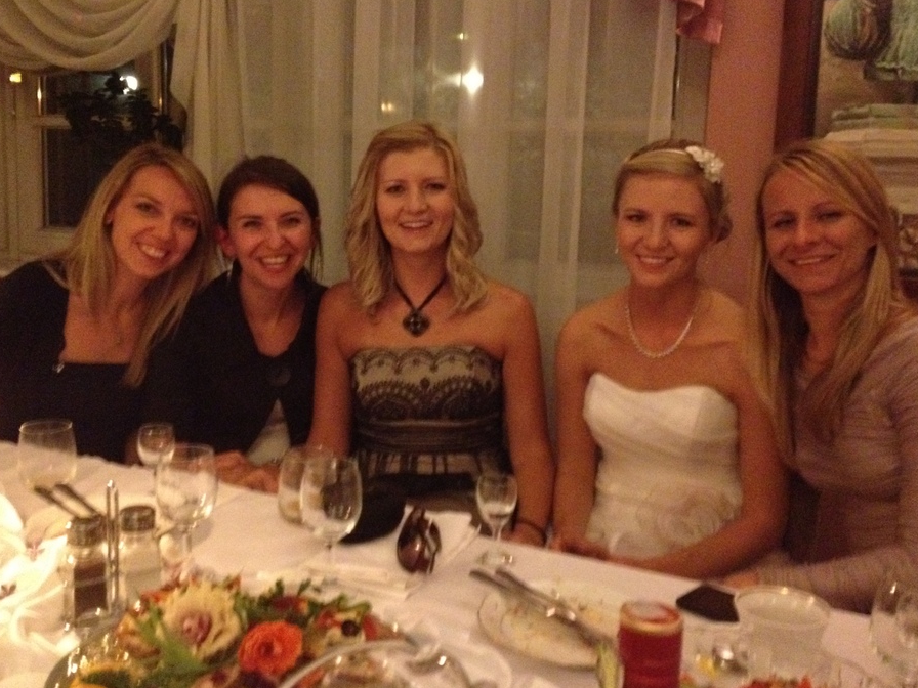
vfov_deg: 35.9
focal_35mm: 40
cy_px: 324
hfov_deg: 46.8
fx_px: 1061
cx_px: 446
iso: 800
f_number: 2.4
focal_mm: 4.28
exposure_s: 1/15
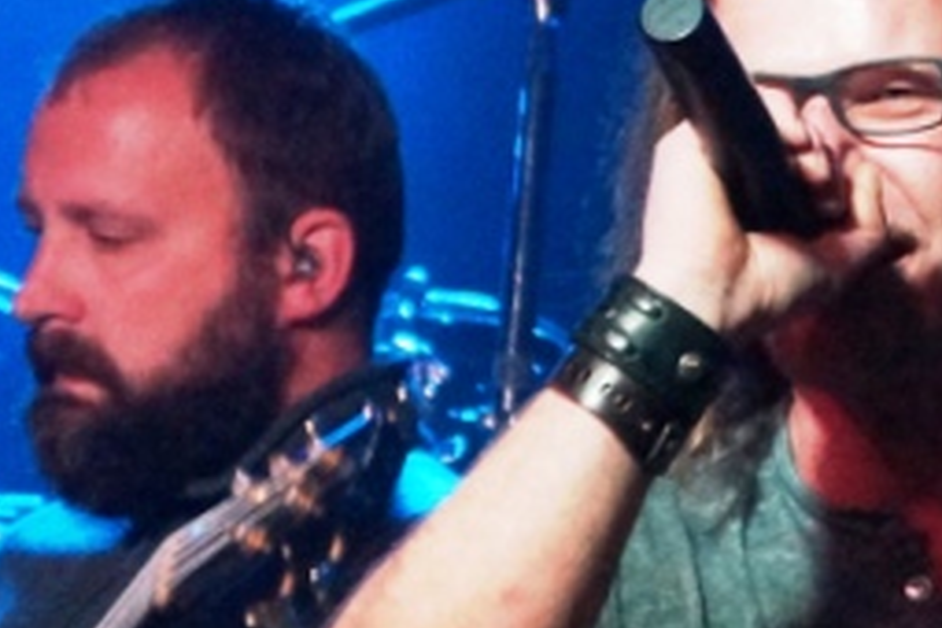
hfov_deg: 2.6
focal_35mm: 782
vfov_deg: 1.8
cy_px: 273
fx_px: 20461
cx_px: 831
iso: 3200
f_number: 5.6
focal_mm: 130
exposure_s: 1/30
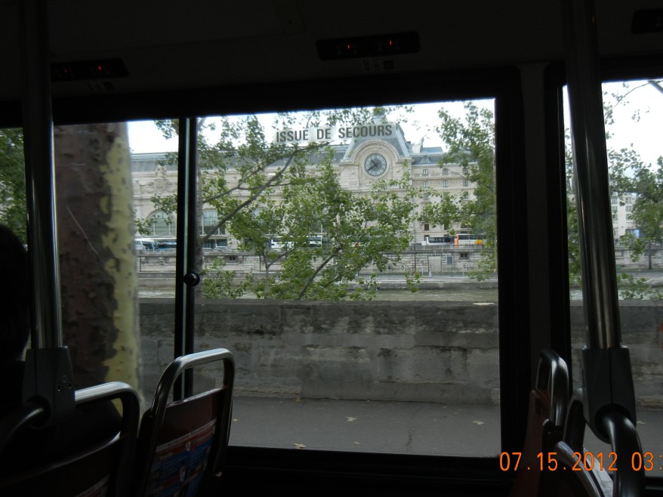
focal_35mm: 35
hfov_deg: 52.6
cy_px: 232
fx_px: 670
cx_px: 350
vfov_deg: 40.7
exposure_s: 1/576
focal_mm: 5.4
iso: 160
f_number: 3.5
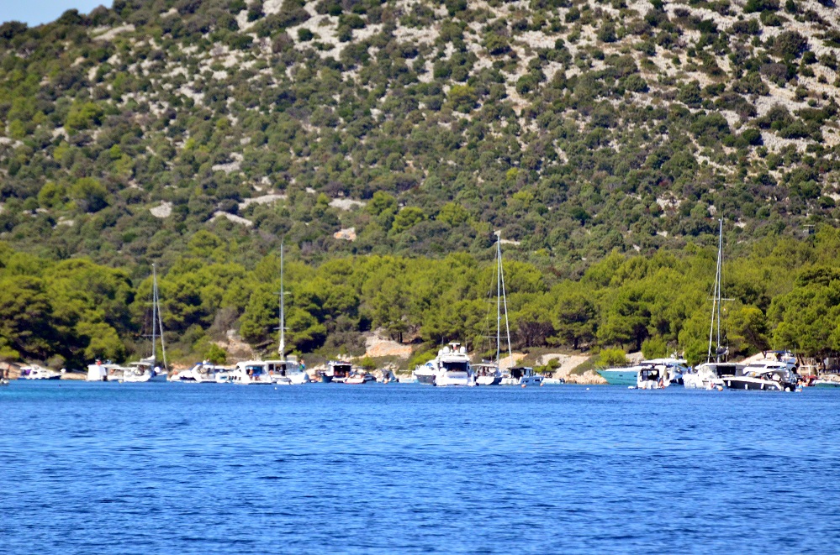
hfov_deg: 4.6
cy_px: 278
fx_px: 10475
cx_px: 420
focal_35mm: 450
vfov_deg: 3.0
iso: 2000
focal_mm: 300
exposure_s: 1/5000
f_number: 5.6
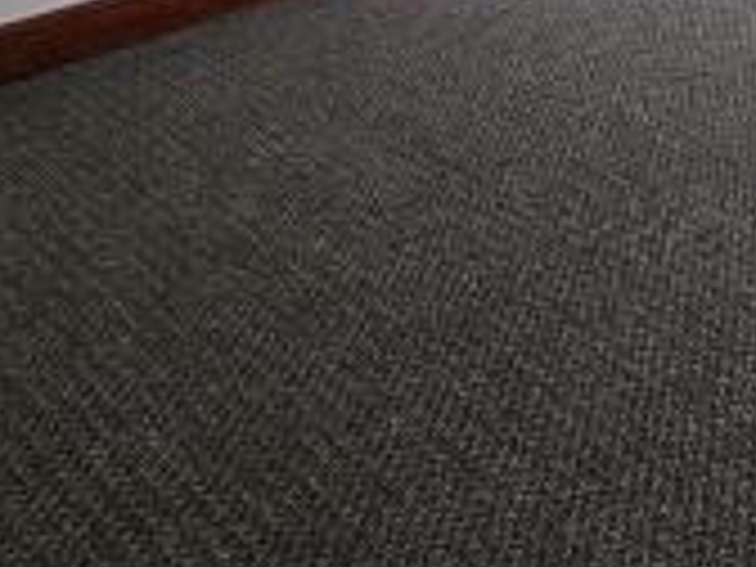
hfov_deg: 31.2
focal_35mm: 45
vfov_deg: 27.3
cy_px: -155
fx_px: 983
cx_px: 1015
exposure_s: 1/50
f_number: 2.2
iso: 320
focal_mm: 2.2
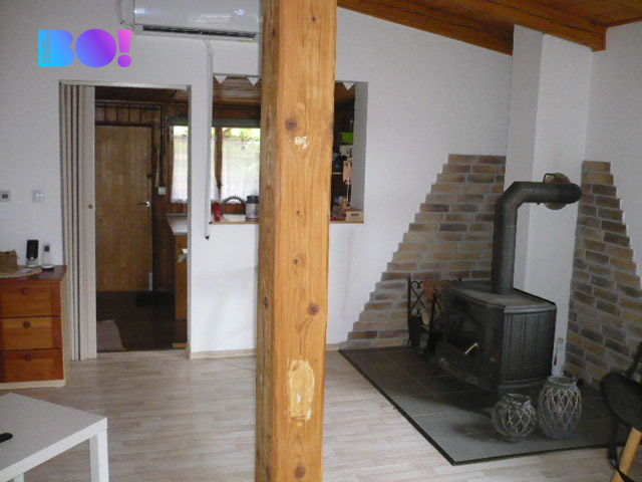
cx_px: 321
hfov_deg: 52.6
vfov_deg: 40.7
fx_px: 649
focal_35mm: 35
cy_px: 241
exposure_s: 1/30
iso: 500
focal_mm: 5.8
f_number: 2.8
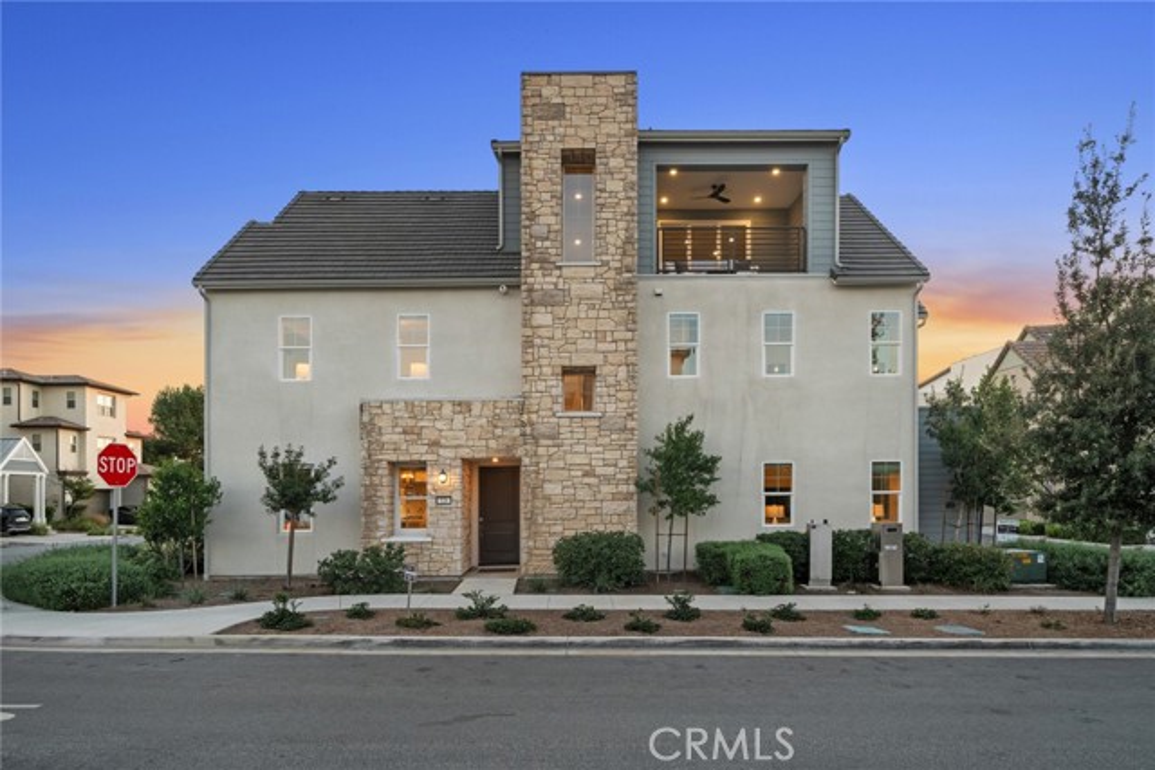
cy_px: 385
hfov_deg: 84.0
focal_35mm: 20
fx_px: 642
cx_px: 578
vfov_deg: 62.0
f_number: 8
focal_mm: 20
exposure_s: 1/25
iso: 400
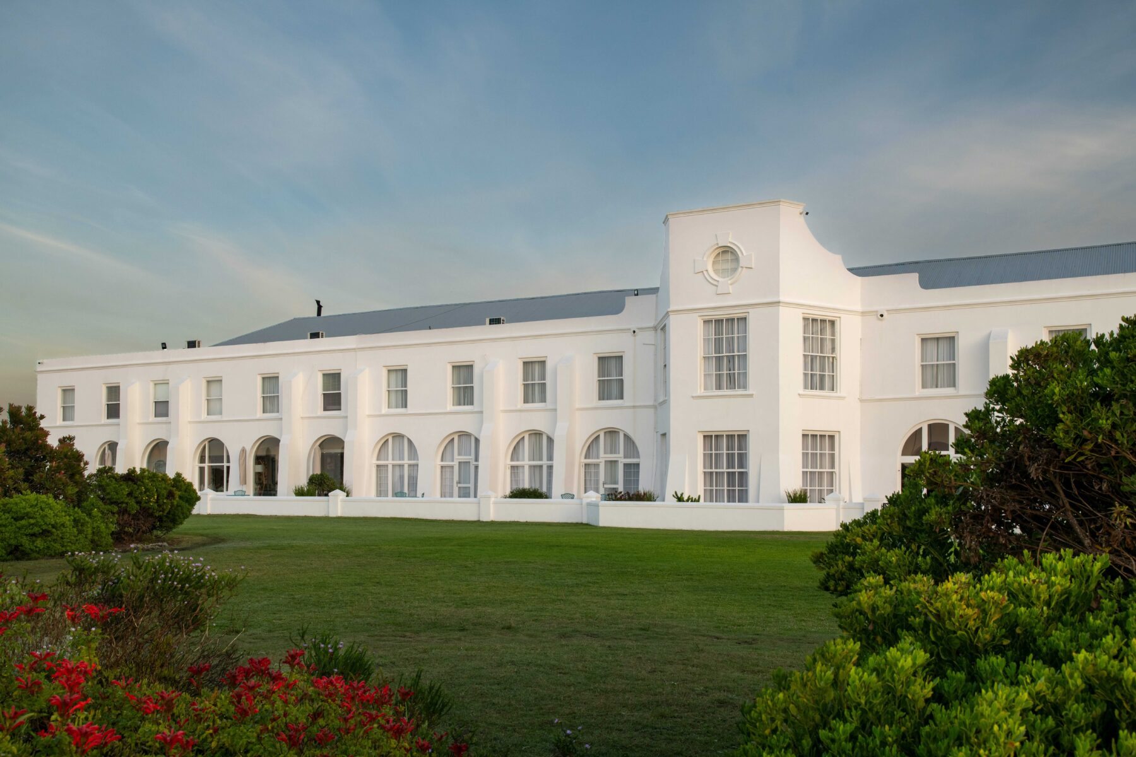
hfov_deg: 54.4
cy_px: 378
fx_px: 1104
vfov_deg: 37.9
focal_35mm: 35
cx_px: 568
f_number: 11
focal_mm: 35
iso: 400
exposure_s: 1/160
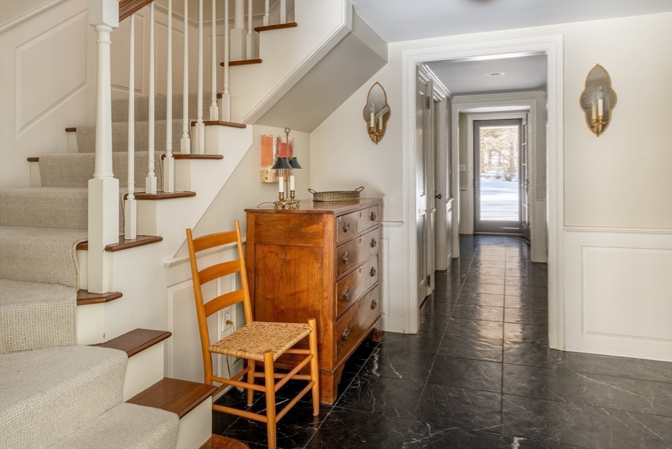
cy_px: 224
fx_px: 448
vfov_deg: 53.1
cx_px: 336
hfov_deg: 73.7
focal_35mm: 24
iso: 64
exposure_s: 1/30
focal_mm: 24
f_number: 18
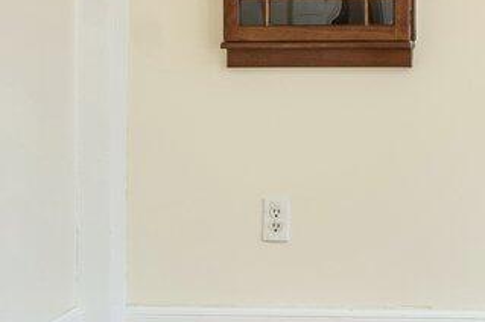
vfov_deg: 6.5
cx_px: 851
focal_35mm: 212
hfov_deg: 9.3
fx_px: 2853
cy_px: 22
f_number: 9
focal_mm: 33
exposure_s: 1/2
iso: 64
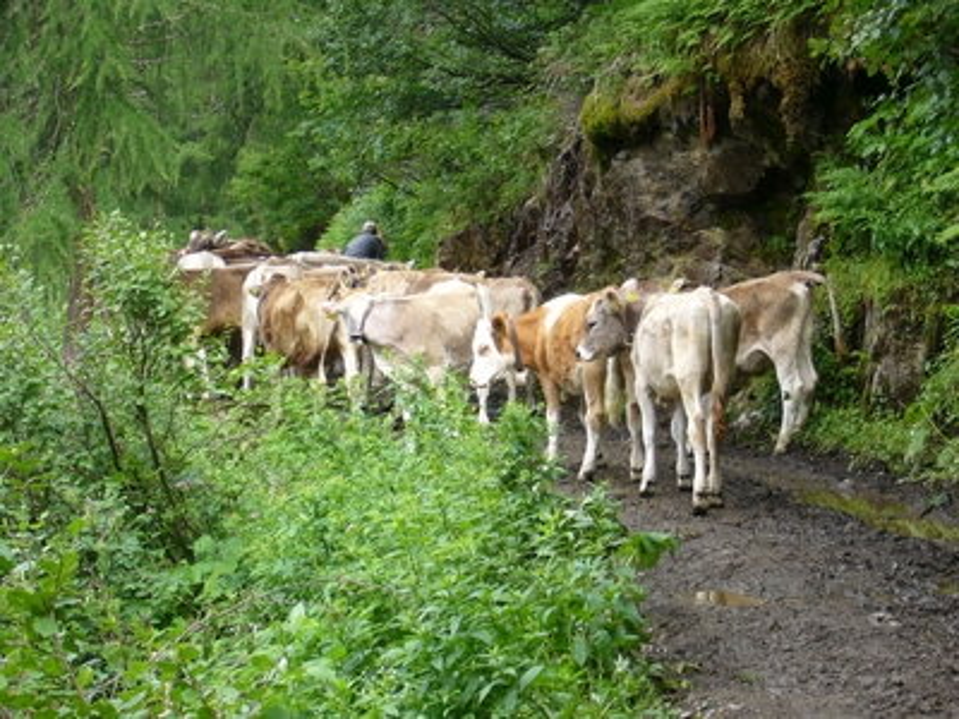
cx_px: 480
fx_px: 2687
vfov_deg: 15.2
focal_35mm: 97
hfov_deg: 20.2
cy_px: 360
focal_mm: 16.1
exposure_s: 1/60
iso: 80
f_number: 4.8
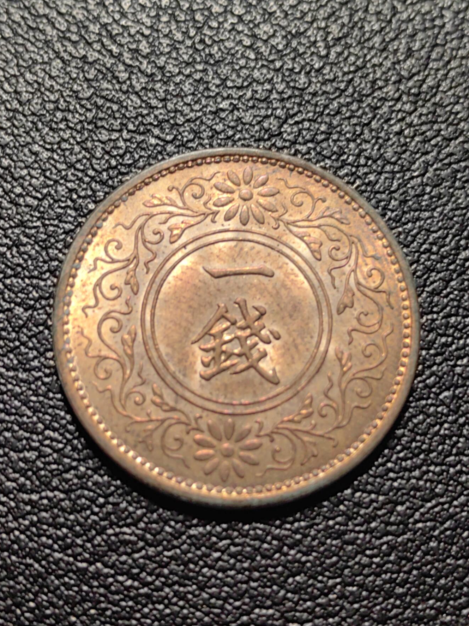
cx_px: 234
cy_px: 315
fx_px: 1174
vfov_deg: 29.8
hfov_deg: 22.6
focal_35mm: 65
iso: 64
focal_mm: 5.75
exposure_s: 1/100
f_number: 2
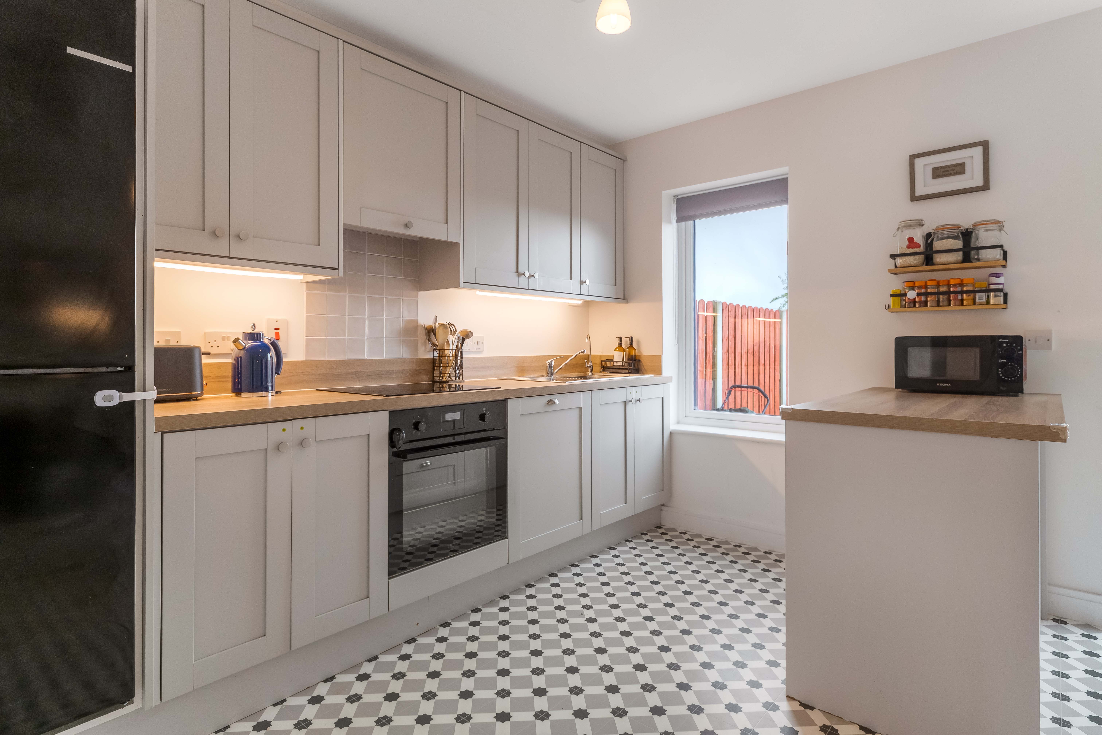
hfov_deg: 90.0
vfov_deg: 67.4
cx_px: 551
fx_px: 551
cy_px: 368
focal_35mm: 18
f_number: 6.3
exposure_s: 1/40
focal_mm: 18
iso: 640
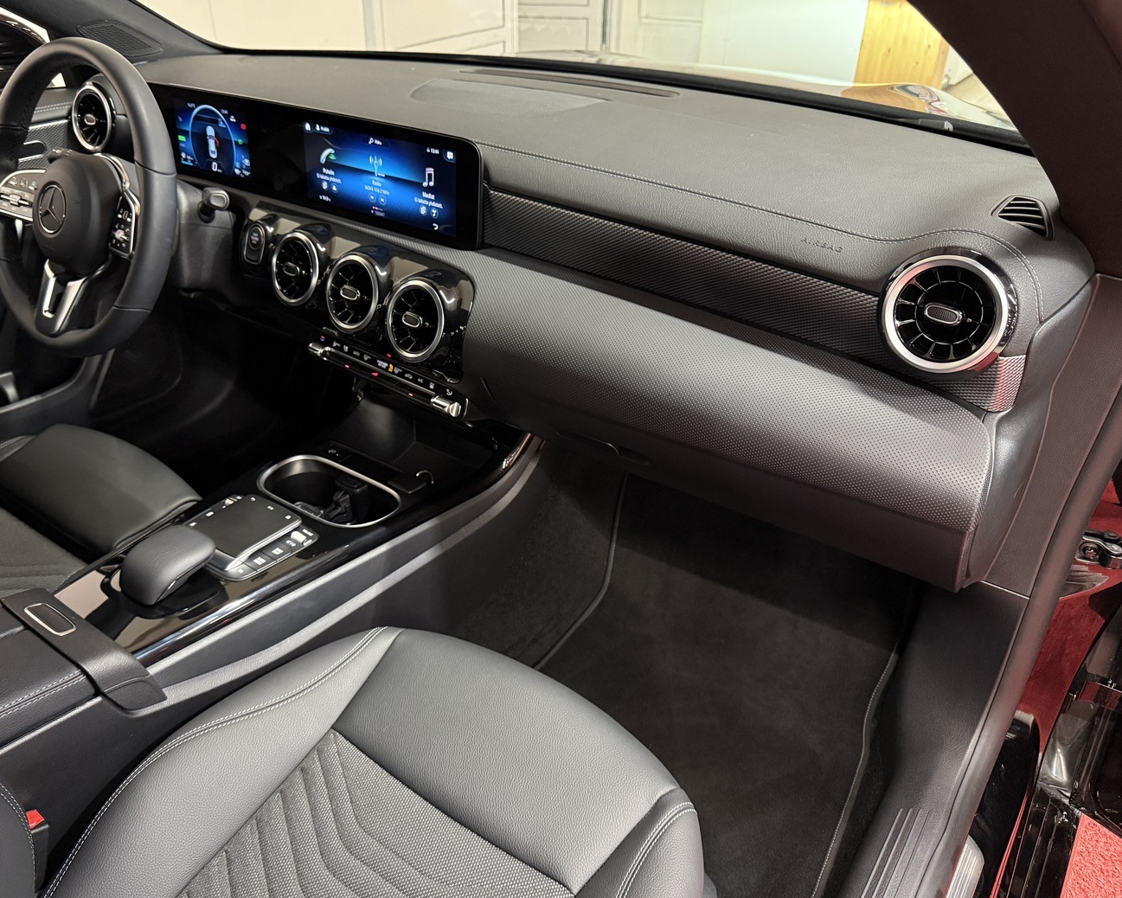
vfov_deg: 54.9
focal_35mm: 26
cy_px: 458
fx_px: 864
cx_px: 502
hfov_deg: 65.8
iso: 500
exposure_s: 1/55
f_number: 1.78
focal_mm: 6.76
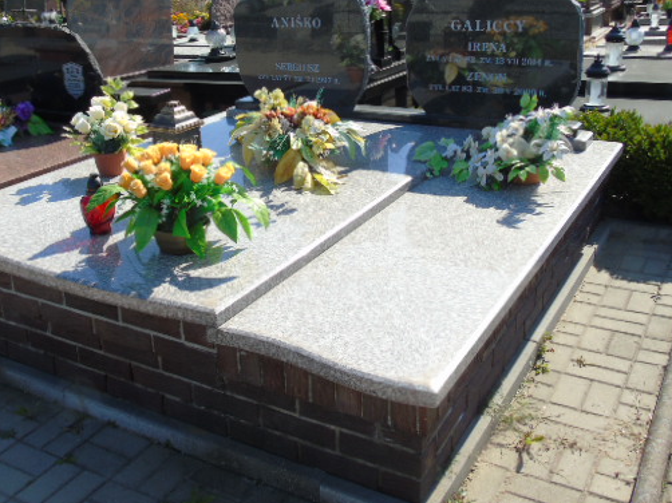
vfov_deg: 38.4
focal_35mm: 37
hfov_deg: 49.9
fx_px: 718
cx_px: 277
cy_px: 191
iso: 80
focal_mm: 5.2
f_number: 3.6
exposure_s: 1/500
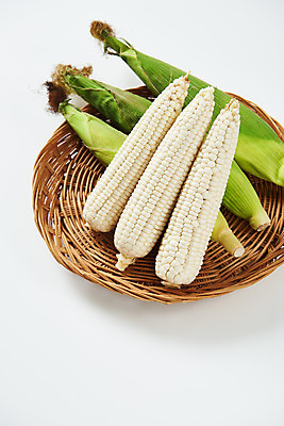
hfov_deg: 19.5
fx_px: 828
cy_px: 213
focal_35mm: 70
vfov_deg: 28.8
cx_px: 142
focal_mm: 70
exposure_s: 1/125
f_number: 9
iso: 100
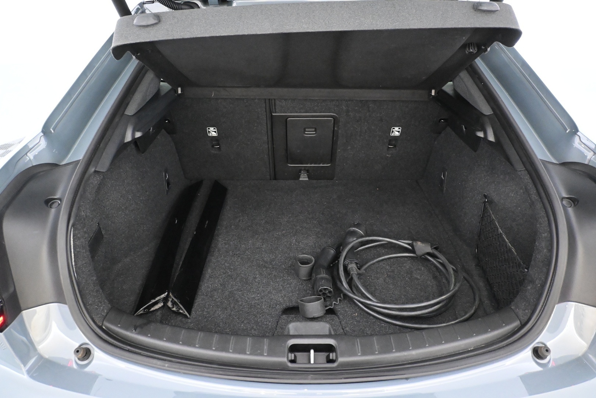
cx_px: 298
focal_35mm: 27
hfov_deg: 67.4
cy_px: 199
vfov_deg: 47.9
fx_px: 447
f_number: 3.5
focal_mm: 18
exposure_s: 1/60
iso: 8000
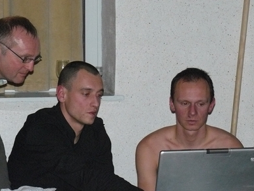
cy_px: 116
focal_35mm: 177
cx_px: 80
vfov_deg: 8.4
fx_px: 1300
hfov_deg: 11.1
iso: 400
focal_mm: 19
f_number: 3.2
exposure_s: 1/30
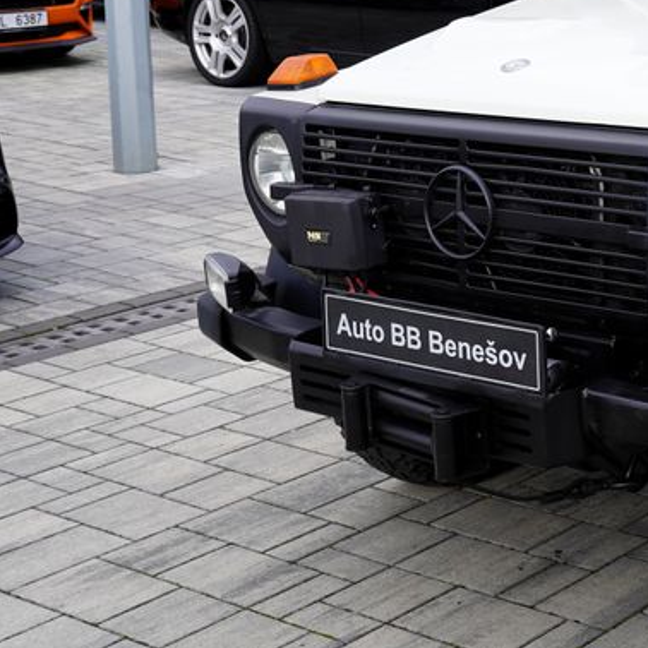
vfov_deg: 22.5
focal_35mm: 76
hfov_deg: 20.9
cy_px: 148
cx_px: 821
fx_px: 1610
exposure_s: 1/100
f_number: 6.3
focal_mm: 33
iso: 100
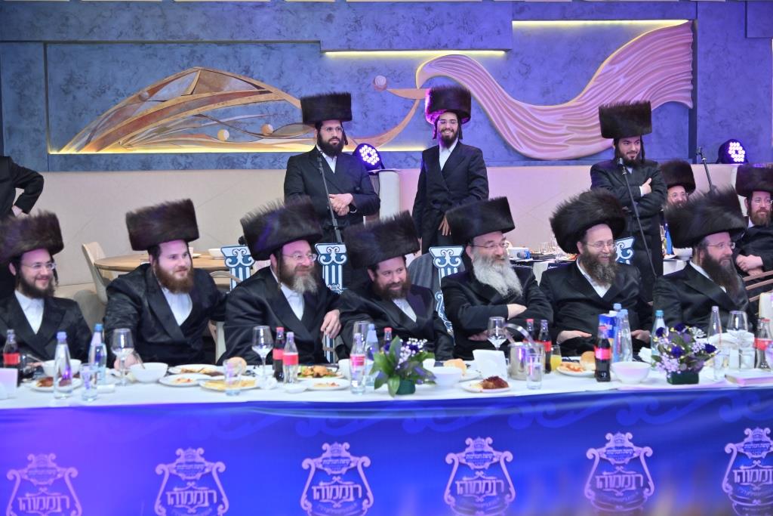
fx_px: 1181
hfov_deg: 36.2
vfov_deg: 24.6
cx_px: 386
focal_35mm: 55
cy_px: 258
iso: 500
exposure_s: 1/125
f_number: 4
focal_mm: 55
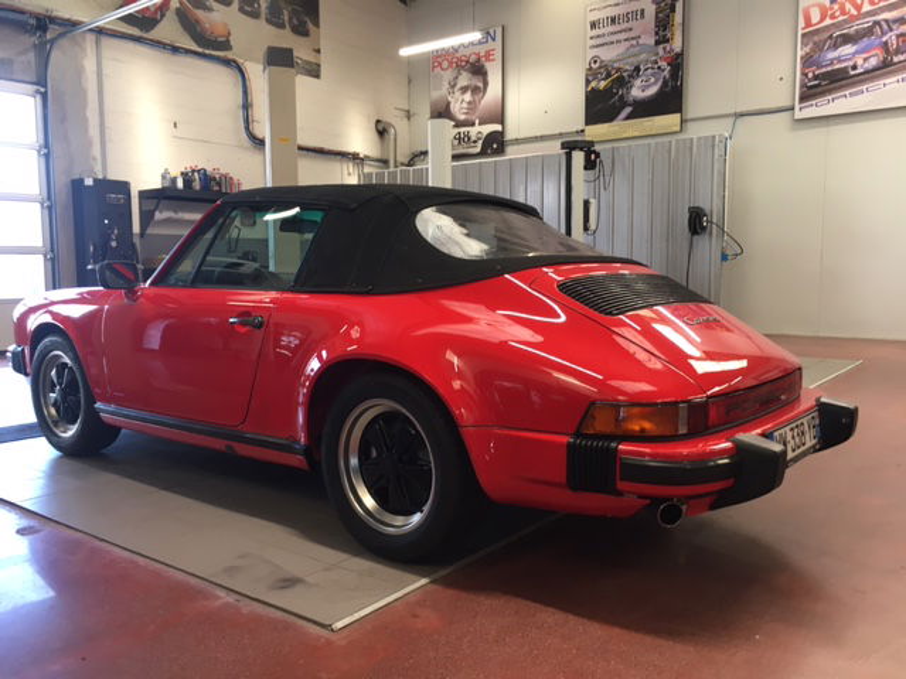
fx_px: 759
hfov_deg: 61.7
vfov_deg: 48.2
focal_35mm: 29
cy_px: 340
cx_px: 453
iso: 64
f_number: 2.2
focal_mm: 4.15
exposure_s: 1/33
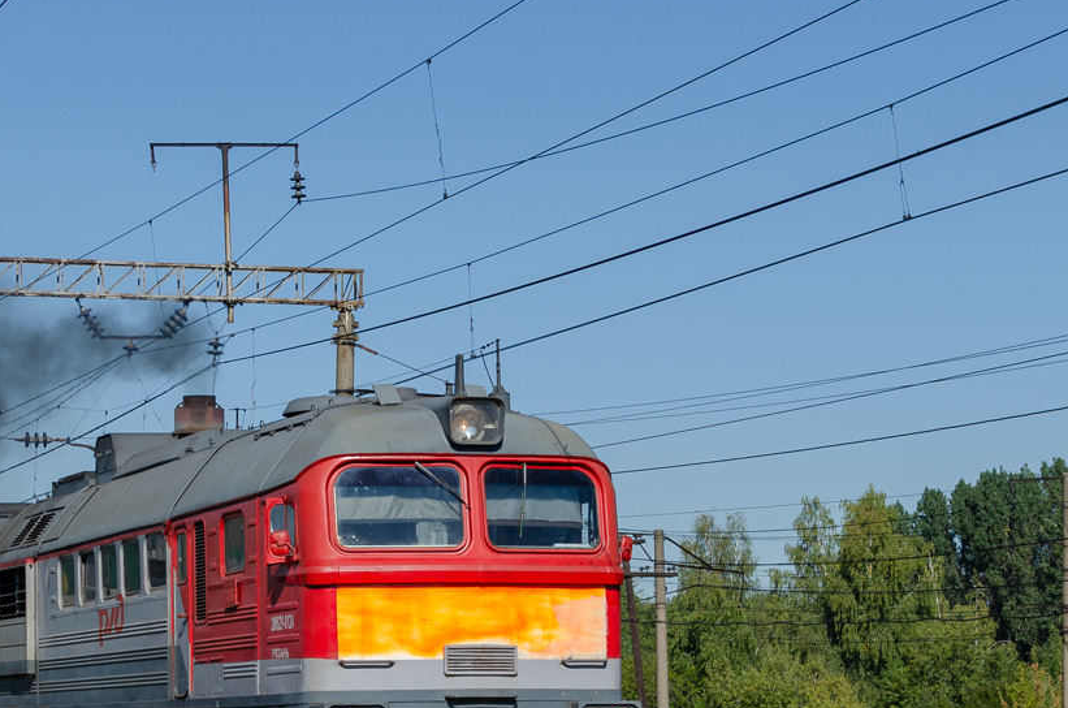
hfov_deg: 21.0
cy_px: 546
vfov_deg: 14.1
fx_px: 2840
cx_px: 213
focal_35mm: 96
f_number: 8
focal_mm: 35
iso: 160
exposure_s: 1/800
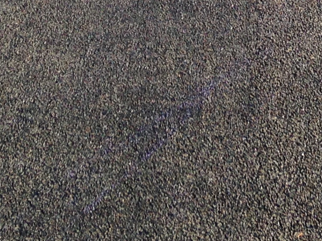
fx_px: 1368
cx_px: 244
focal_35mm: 147
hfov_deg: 13.4
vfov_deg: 9.4
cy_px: -248
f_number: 2.4
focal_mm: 4.12
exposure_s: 1/713
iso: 50
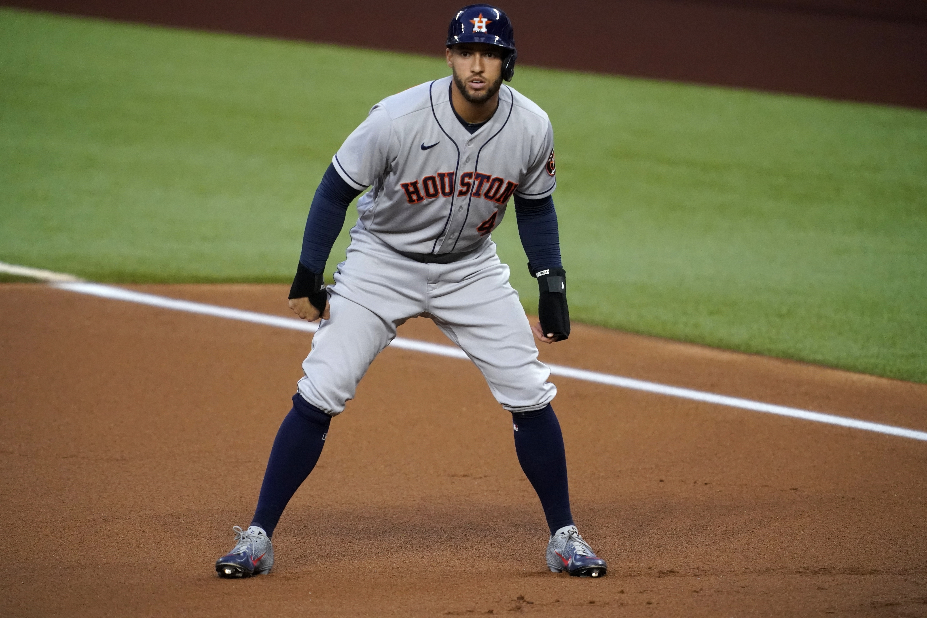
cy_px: 309
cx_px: 464
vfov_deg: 1.7
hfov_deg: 2.6
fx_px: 20598
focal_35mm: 800
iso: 6400
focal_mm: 800
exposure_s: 1/1600
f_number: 5.6
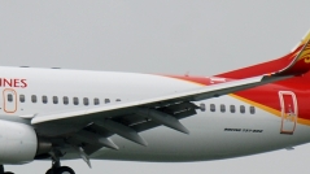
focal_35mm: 1794
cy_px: 81
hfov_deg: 1.2
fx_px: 14735
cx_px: 61
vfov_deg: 0.7
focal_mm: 340
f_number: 7.1
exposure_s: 1/800
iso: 200
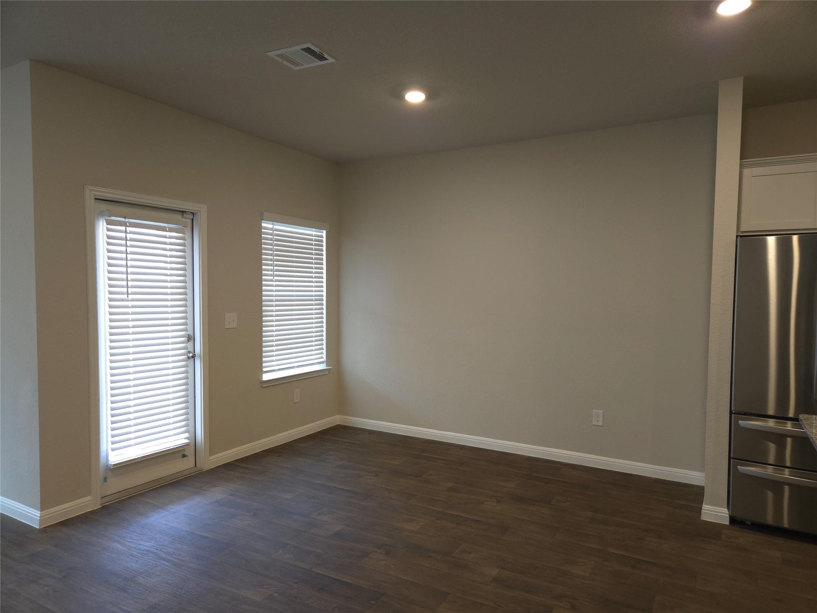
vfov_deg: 58.9
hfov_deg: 73.9
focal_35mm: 23
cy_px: 306
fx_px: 543
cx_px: 408
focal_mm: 5.4
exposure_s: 1/60
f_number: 1.8
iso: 200
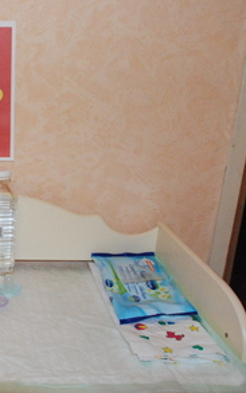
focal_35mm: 47
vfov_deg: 42.7
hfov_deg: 25.3
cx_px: -31
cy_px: 194
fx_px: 504
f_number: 7.1
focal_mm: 20
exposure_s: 1/60
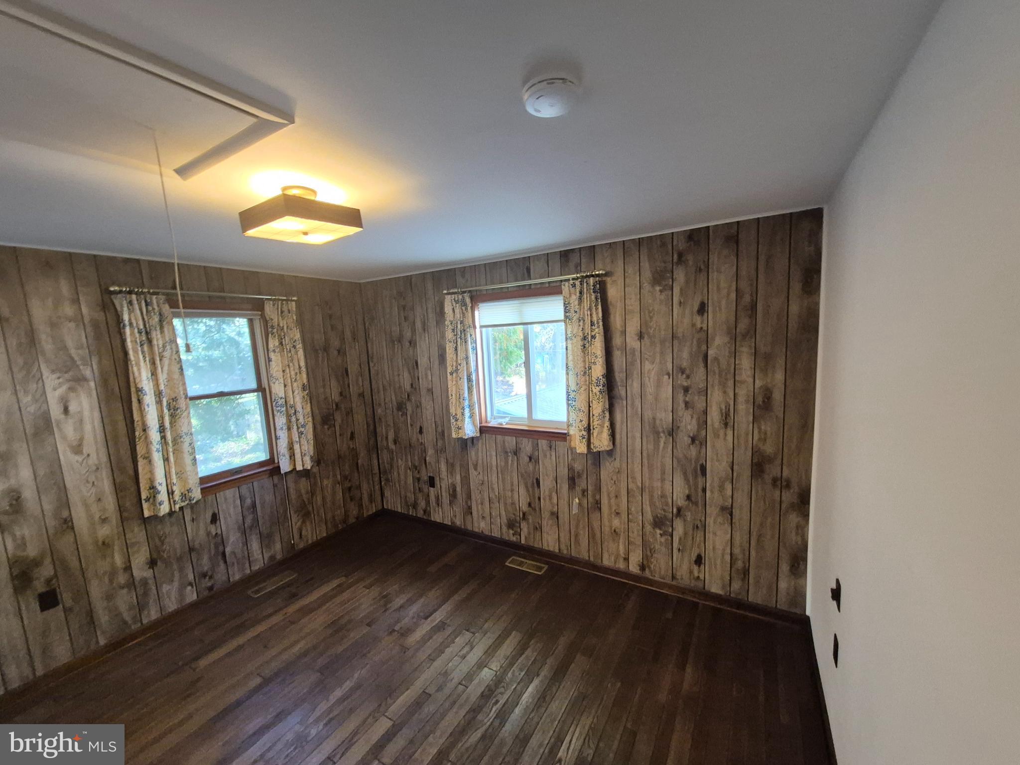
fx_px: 383
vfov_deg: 89.9
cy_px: 382
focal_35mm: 13
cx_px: 510
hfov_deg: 106.2
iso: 800
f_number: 2.2
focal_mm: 1.74
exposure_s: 1/60
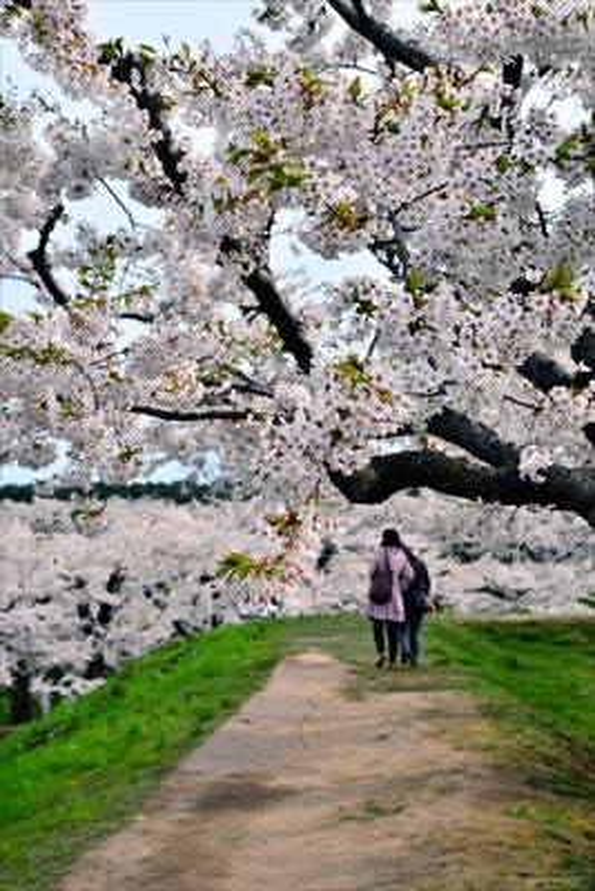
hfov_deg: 24.6
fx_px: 1362
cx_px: 298
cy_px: 446
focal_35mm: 55
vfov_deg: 36.2
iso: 200
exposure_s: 1/320
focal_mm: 55
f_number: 9
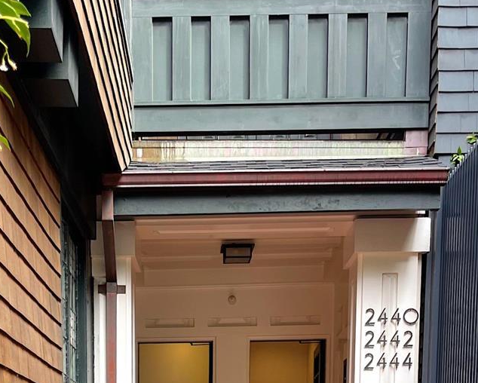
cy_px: 548
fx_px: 849
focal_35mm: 60
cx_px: 174
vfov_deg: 21.8
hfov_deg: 31.3
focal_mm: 4.2
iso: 32
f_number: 1.6
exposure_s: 1/121
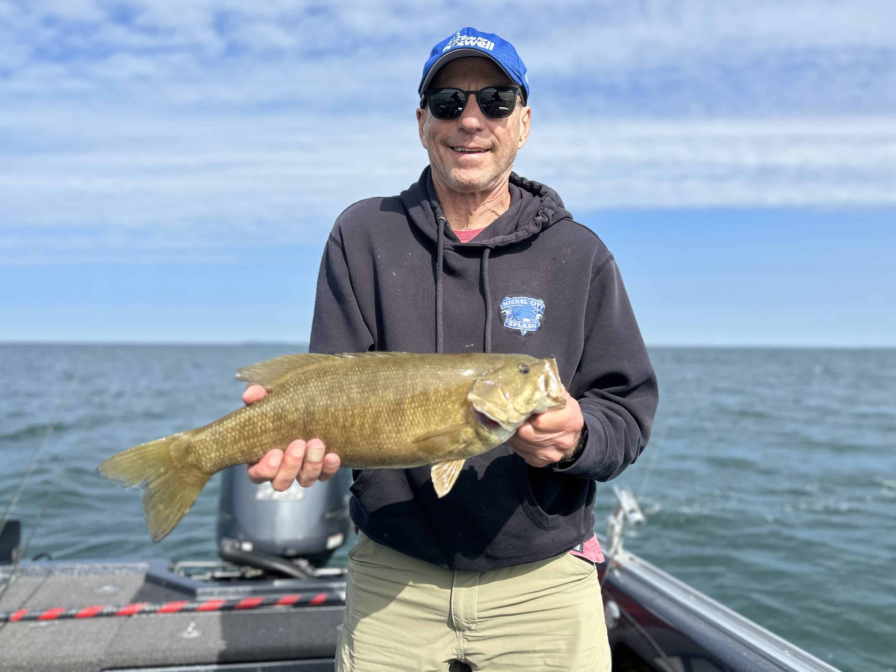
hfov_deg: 71.6
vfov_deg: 56.8
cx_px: 448
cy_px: 336
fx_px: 621
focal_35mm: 24
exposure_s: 1/3597
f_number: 1.78
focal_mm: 6.86
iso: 80
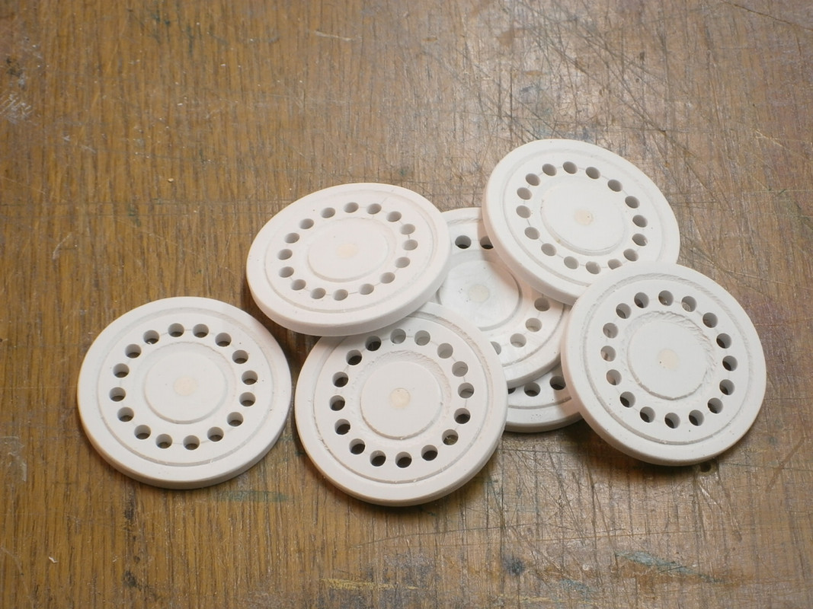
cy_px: 304
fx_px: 2372
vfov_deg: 14.6
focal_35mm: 101
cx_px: 406
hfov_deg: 19.5
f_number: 5.4
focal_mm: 17.8
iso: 125
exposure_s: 1/6
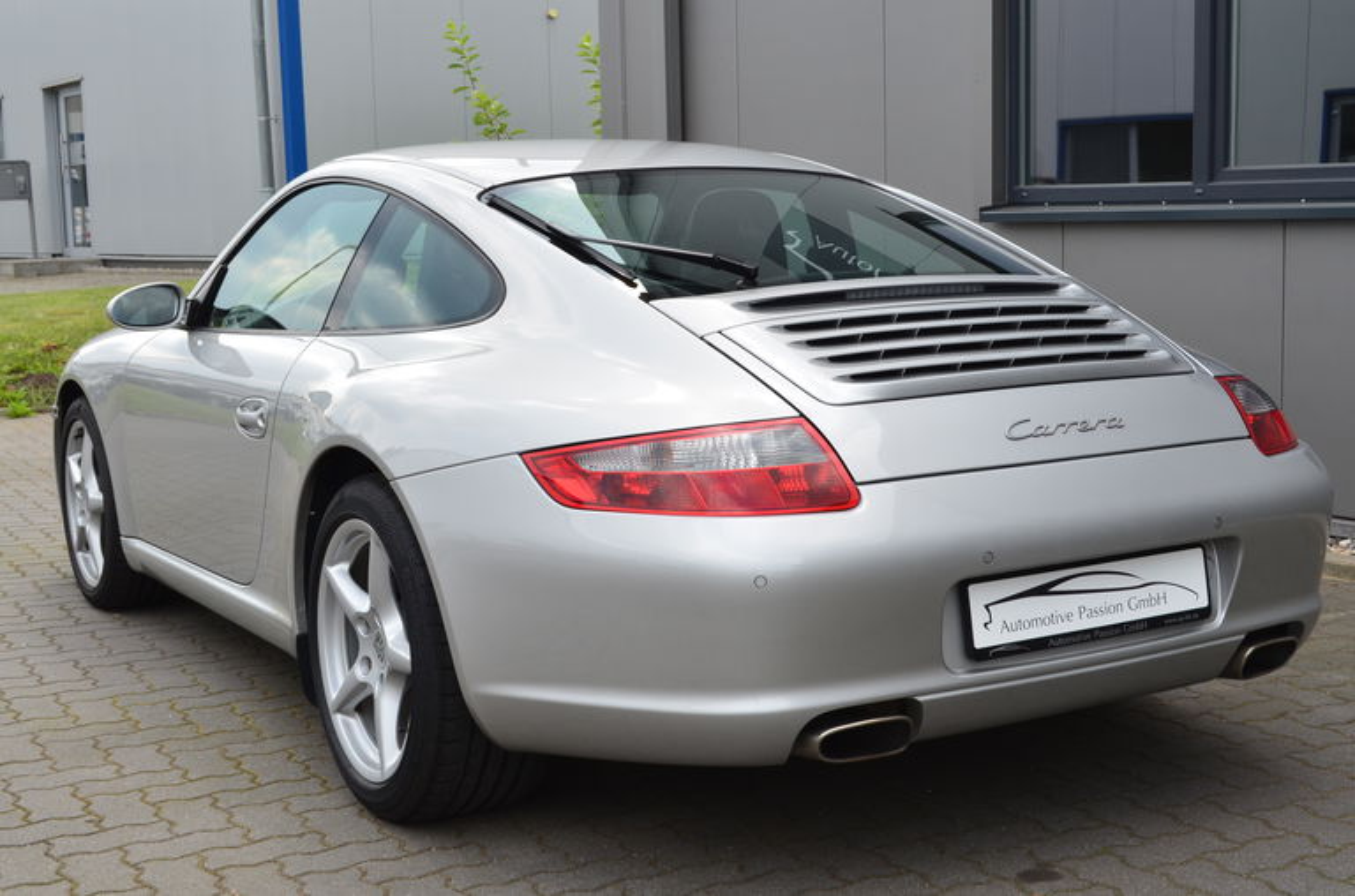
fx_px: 1915
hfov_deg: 39.0
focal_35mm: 51
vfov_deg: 26.3
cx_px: 678
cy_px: 448
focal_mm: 34
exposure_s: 1/200
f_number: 10
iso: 400
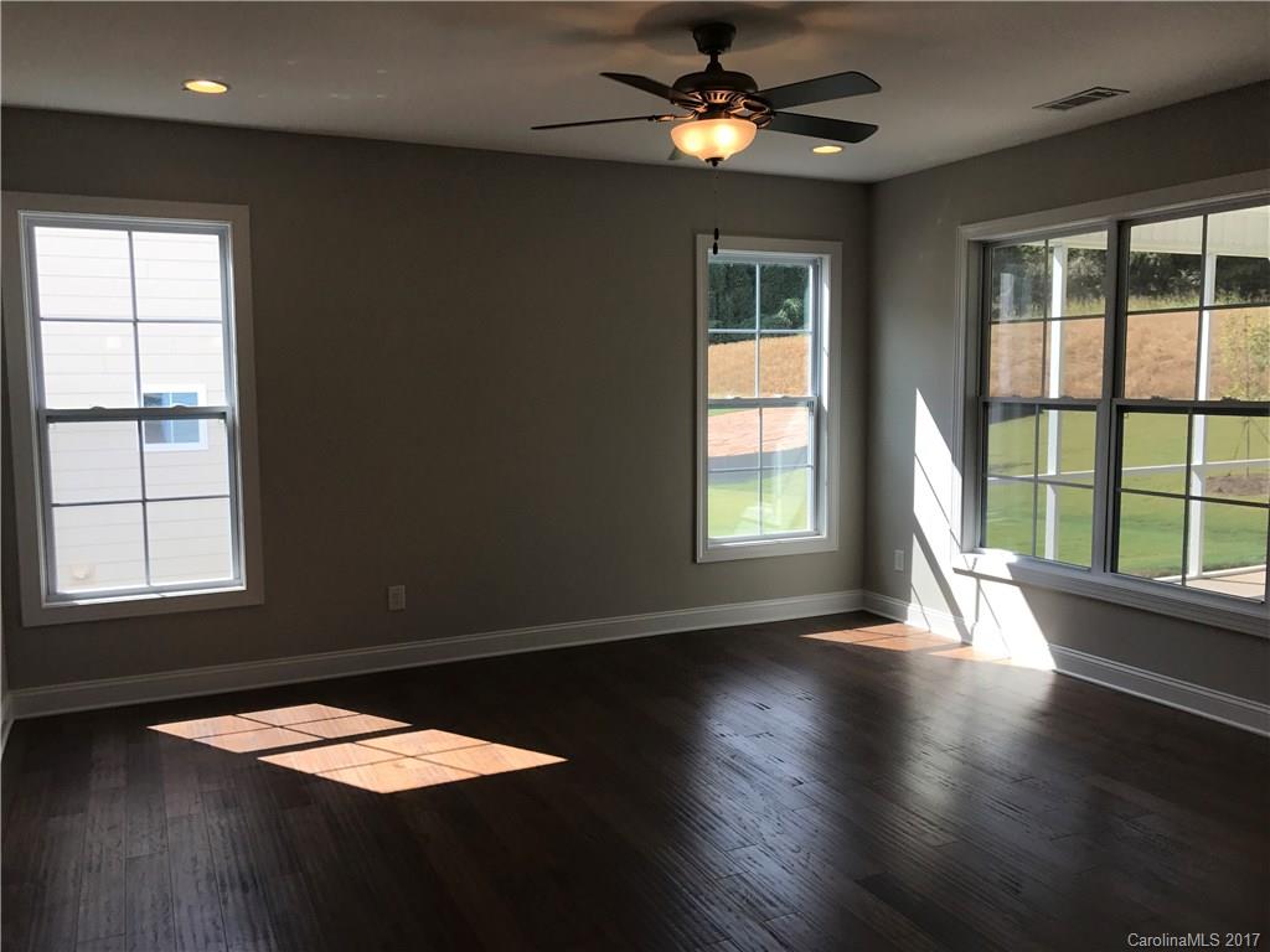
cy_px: 476
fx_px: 1027
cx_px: 635
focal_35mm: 28
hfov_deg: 63.4
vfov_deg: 49.7
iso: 20
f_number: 1.8
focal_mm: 3.99
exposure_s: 1/424
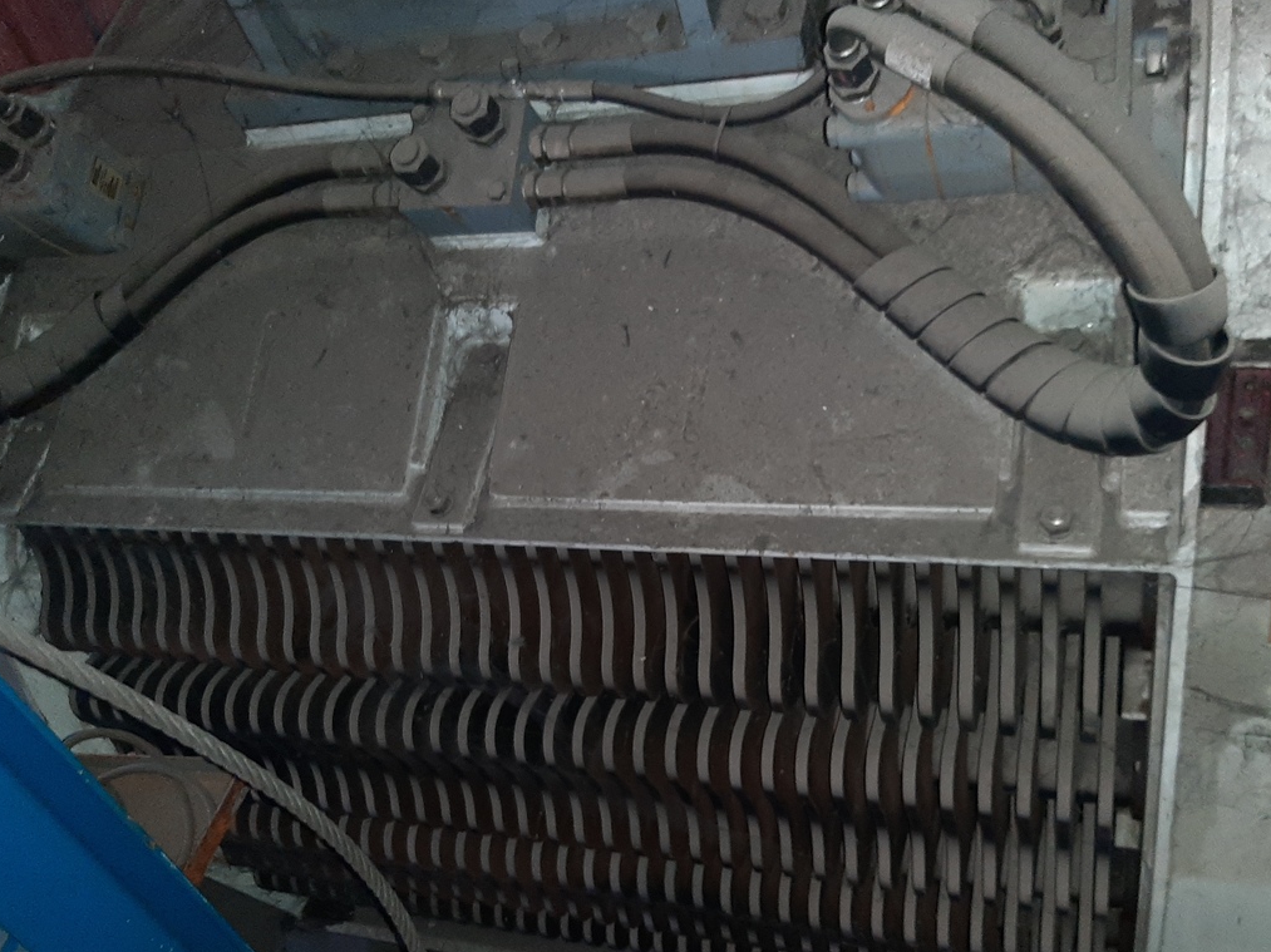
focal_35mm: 32
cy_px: 539
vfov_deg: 44.0
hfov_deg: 56.8
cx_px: 666
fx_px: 1175
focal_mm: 3.93
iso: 1000
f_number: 1.7
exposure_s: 1/17
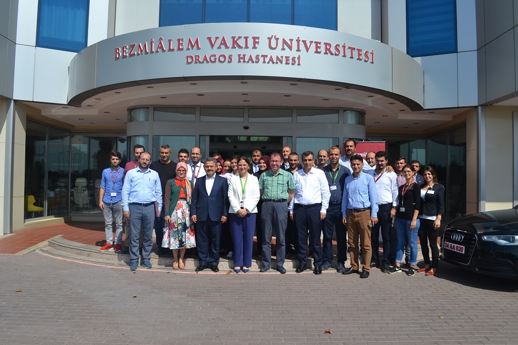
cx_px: 259
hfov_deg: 67.4
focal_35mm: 27
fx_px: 388
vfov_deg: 47.9
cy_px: 172
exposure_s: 1/320
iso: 100
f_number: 9
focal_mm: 18
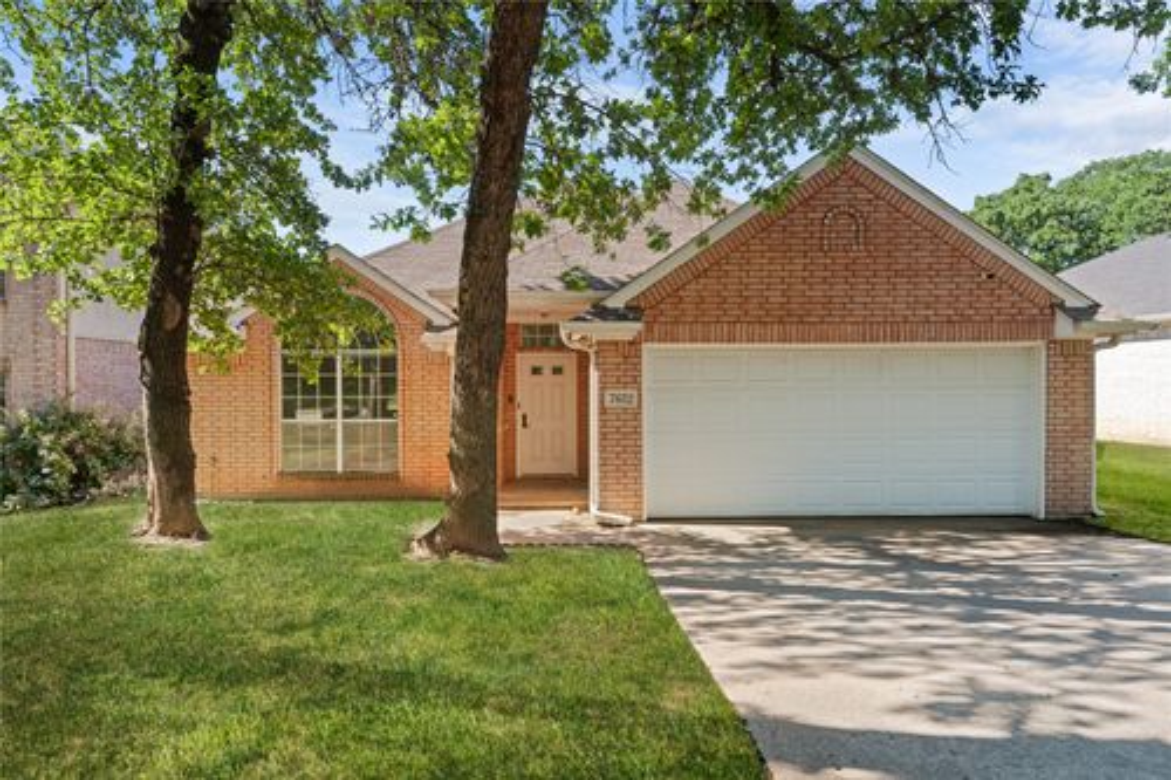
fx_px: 683
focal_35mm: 21
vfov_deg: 59.5
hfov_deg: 81.2
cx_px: 586
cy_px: 390
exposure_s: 1/60
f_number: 9
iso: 400
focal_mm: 21
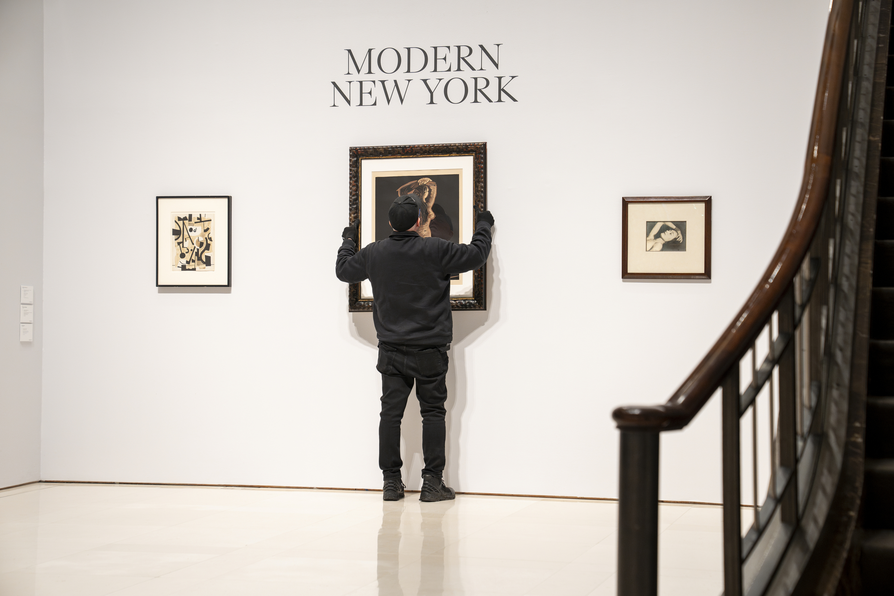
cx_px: 447
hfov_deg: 28.8
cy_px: 298
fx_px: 1738
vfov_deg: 19.5
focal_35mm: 70
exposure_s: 1/80
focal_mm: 70
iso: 1600
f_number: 4
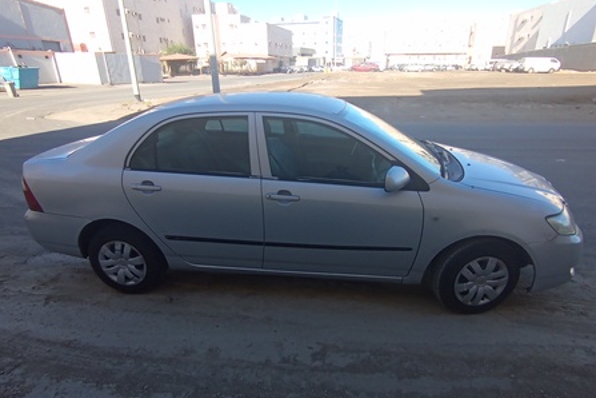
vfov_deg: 70.4
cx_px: 303
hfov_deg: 93.3
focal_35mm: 17
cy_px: 213
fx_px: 281
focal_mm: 1.65
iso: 50
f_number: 2.2
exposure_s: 1/615
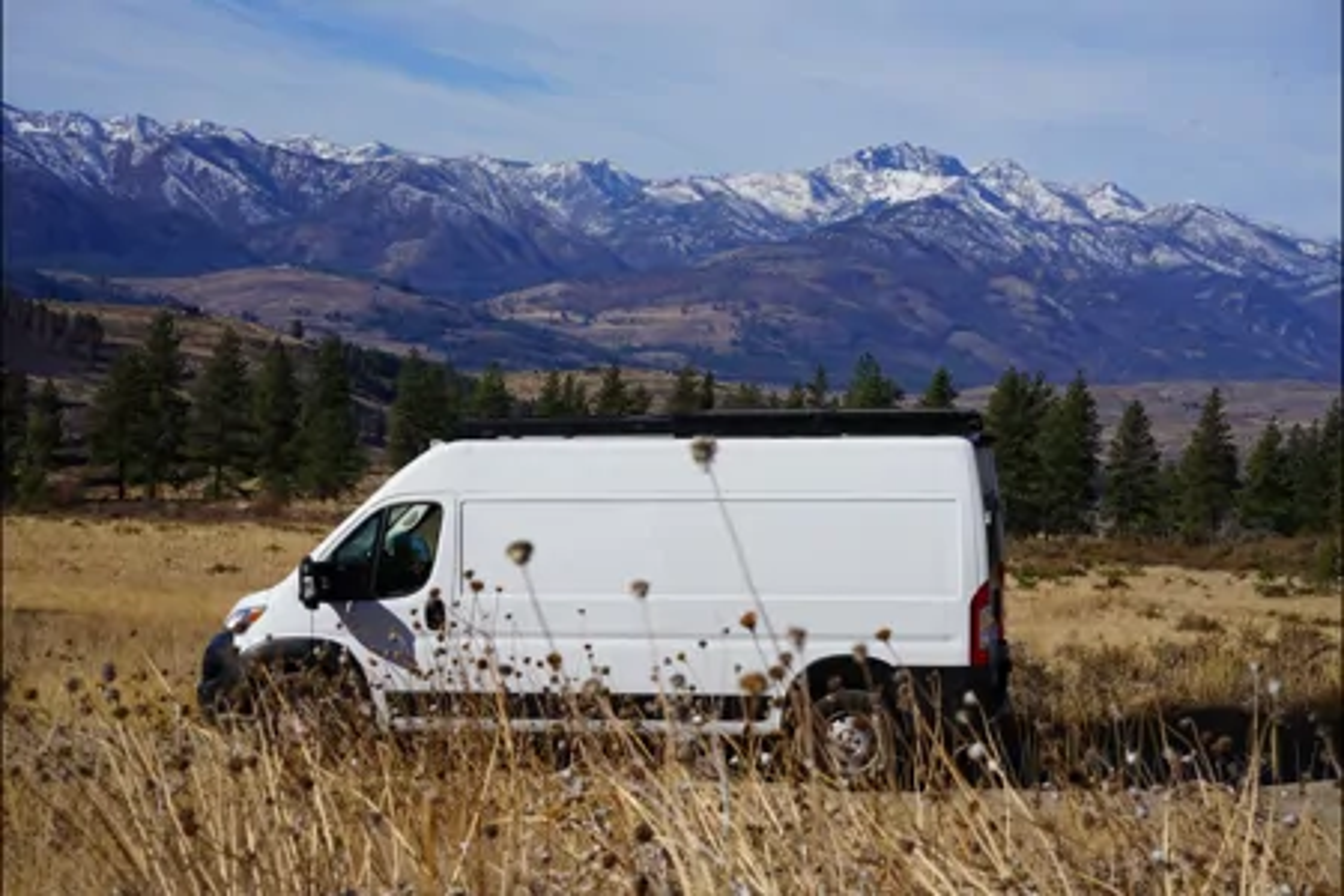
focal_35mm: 70
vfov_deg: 19.5
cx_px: 672
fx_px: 2613
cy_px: 448
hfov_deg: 28.8
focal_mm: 70
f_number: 11
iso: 100
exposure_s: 1/320
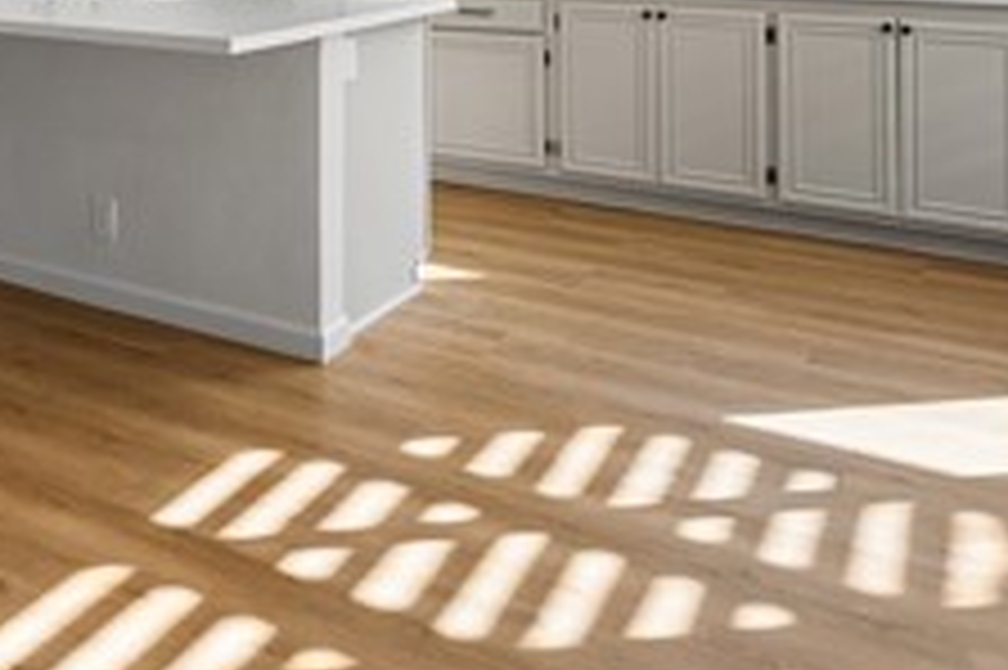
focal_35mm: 40
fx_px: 1119
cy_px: -106
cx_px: 184
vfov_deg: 29.3
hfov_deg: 45.7
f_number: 7.1
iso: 320
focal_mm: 14
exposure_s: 1/100
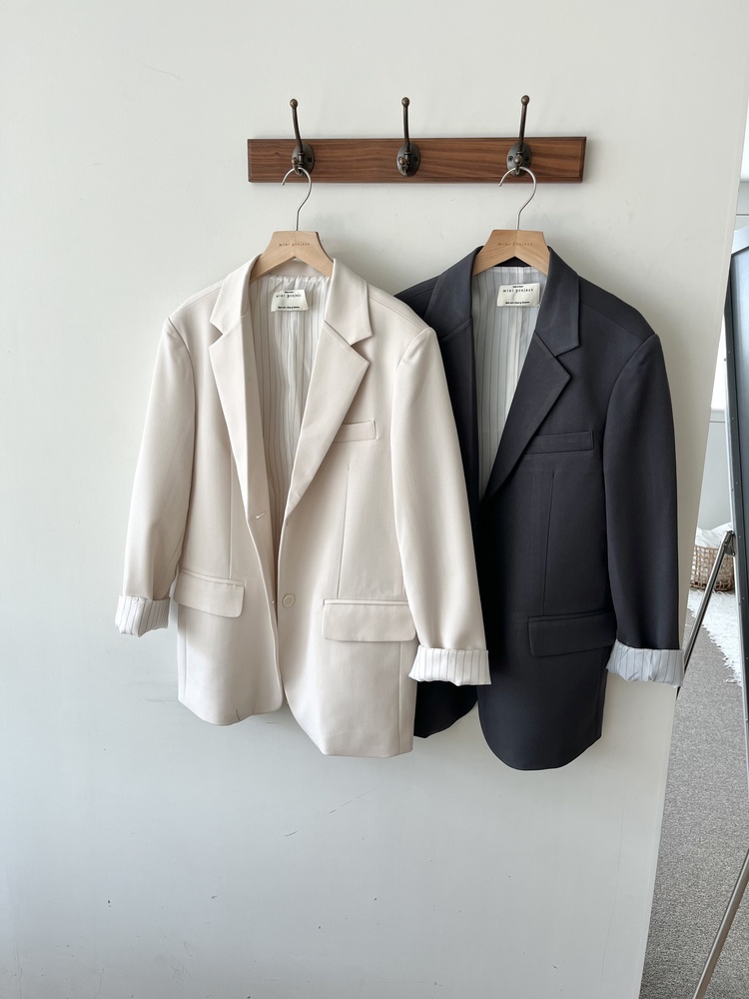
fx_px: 750
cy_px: 500
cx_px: 374
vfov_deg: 67.3
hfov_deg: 53.1
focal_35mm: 26
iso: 50
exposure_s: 1/120
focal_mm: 5.1
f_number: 1.6
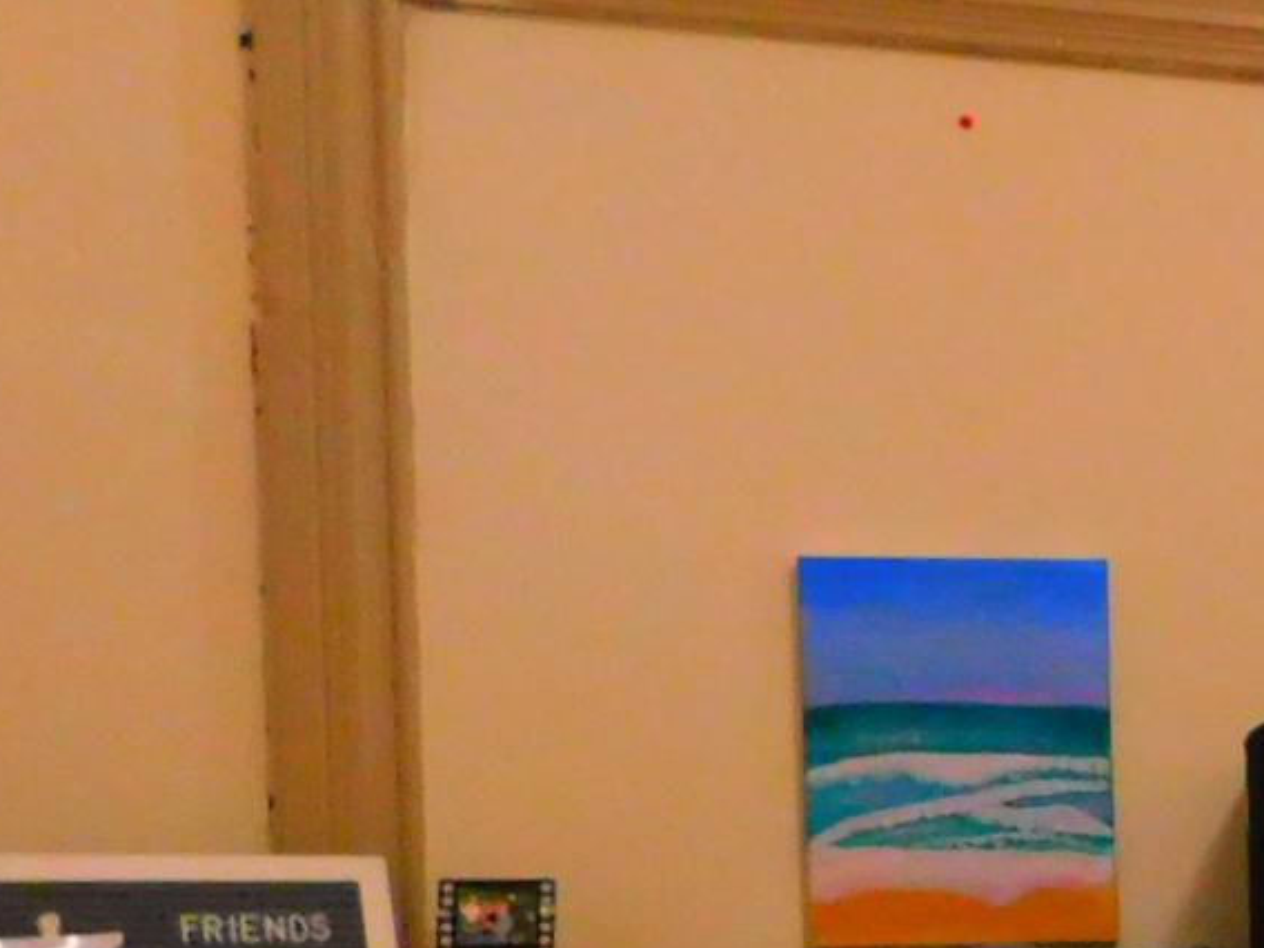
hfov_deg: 18.9
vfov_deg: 17.3
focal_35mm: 83
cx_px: 2192
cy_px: 977
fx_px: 3031
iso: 640
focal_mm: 4
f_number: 3
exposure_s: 1/8
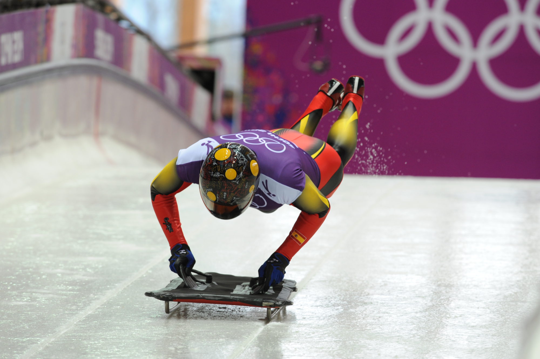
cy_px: 180
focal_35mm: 400
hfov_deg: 5.2
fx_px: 5996
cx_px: 270
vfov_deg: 3.4
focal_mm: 400
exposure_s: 1/500
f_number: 6.3
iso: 1250
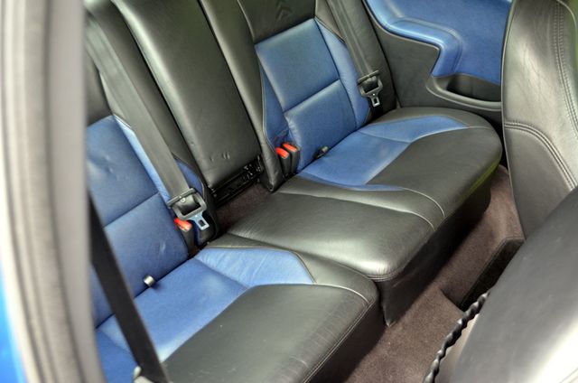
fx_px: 529
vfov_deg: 39.8
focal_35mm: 33
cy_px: 192
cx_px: 289
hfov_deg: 57.3
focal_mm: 22
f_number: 3.8
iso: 800
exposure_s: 1/40
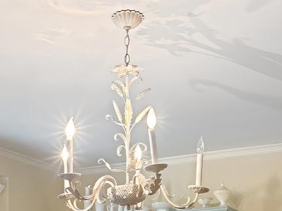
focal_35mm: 73
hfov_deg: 26.6
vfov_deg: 17.8
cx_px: 105
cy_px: 329
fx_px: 595
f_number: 4
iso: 10000
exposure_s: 1/60
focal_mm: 16
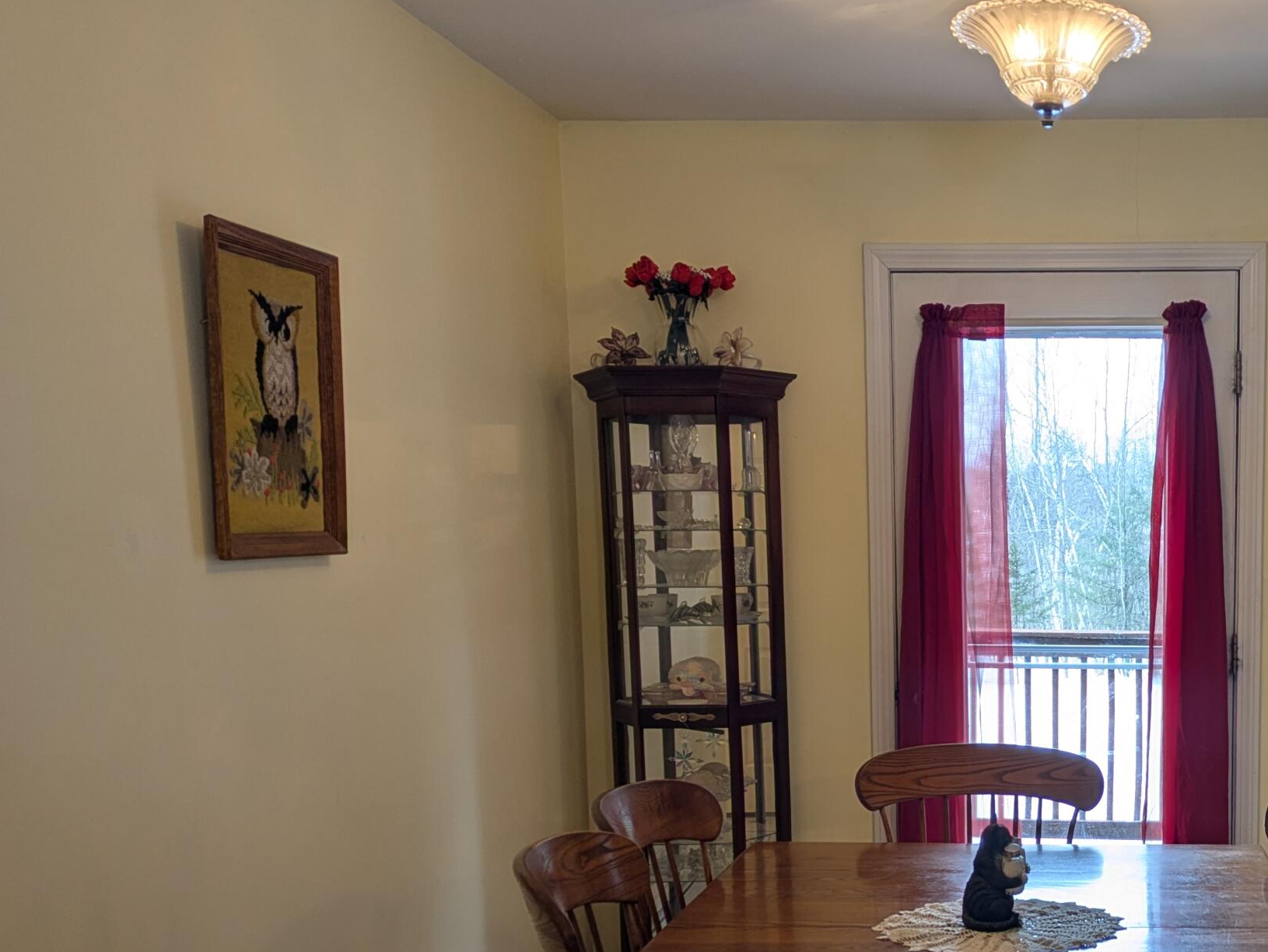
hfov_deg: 38.9
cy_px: 761
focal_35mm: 46
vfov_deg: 30.8
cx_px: 1088
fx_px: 1686
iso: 65
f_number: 1.89
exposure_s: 1/120
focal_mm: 5.43
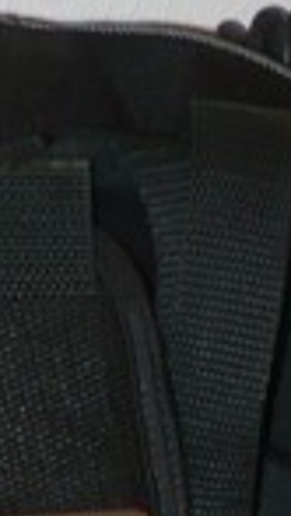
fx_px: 2831
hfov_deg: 5.9
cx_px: 63
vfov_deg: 9.0
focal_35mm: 207
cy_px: 1383
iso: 100
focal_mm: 5.8
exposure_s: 1/30
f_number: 2.8
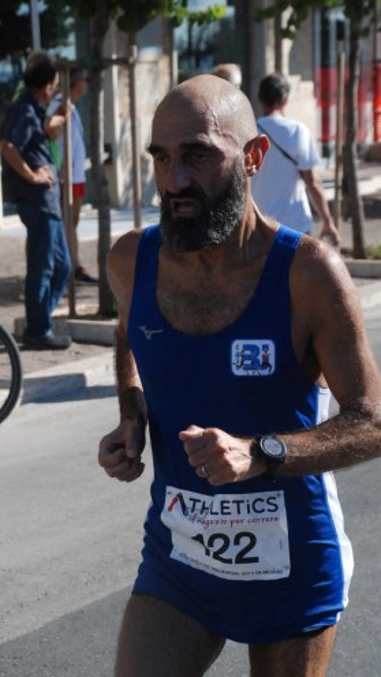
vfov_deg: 18.2
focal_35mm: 118
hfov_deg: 10.3
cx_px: 135
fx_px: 2119
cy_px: 366
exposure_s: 1/1600
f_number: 7.1
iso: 1000
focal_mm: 62
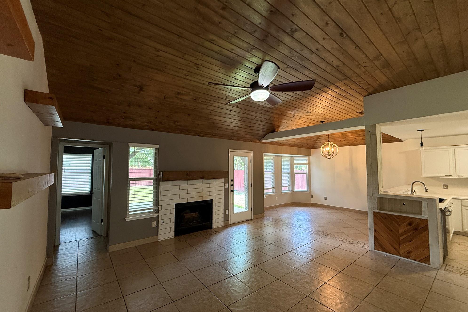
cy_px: 158
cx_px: 233
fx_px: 195
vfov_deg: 77.3
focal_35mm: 15
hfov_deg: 100.4
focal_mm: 2.22
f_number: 2.2
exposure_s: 1/60
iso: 250
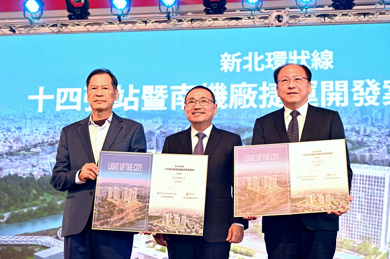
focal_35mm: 68
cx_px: 195
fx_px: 736
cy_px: 130
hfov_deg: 29.7
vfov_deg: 20.0
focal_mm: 68
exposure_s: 1/160
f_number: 5.6
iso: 640
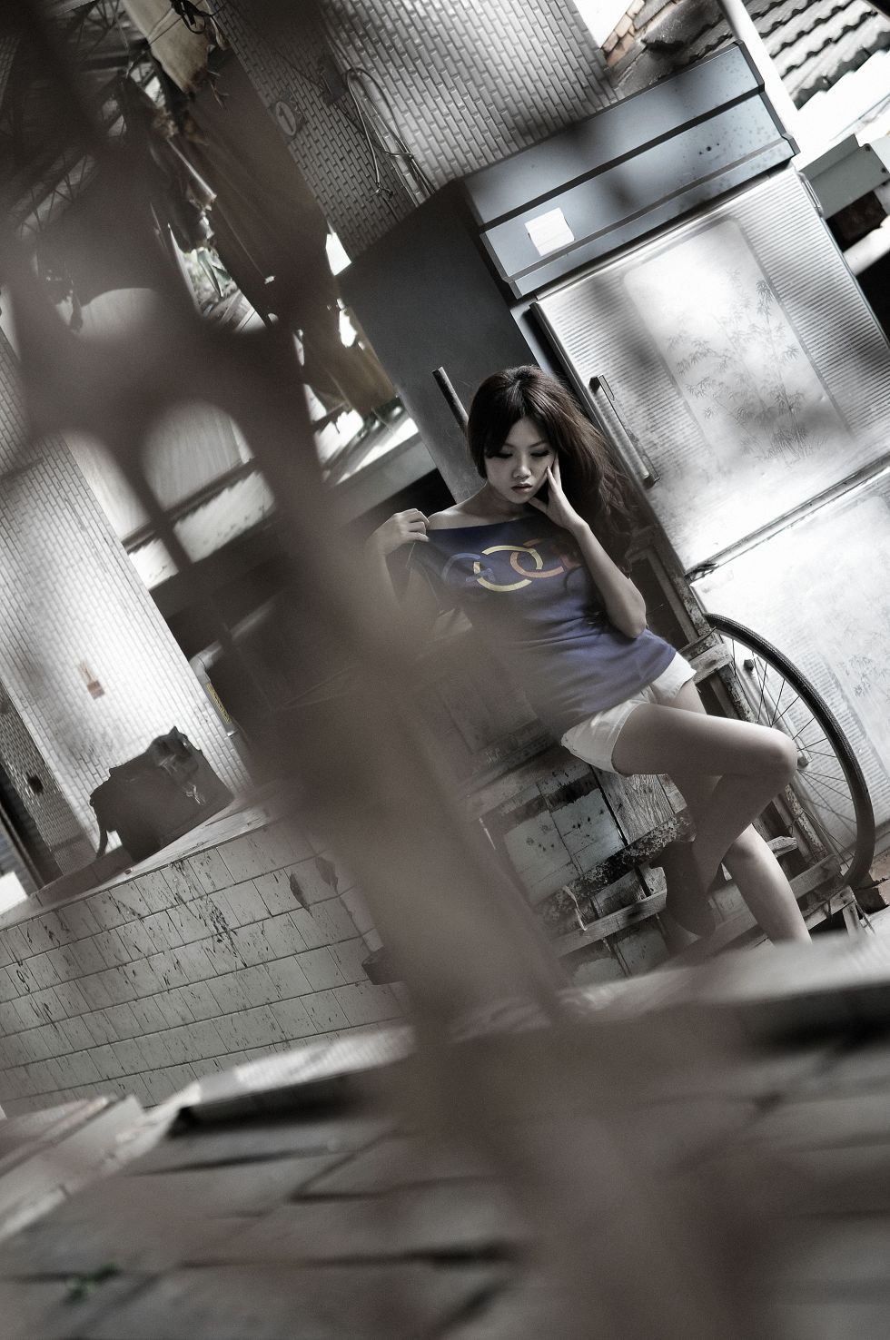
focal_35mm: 82
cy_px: 670
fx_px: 3068
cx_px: 445
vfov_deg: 24.6
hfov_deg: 16.5
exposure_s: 1/160
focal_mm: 55
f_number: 2.8
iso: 250
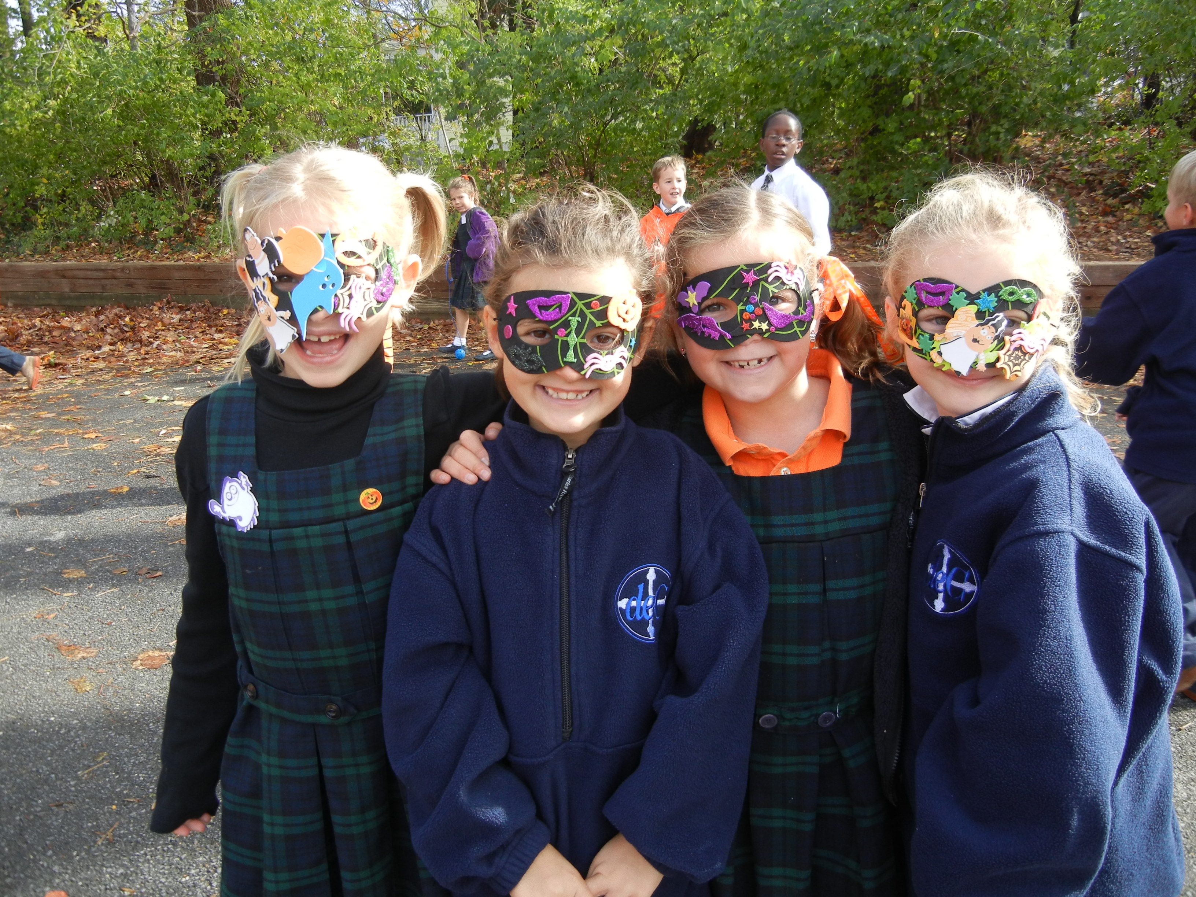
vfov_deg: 46.8
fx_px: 1037
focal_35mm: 30
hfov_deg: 60.0
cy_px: 448
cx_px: 598
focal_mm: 5.4
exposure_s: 1/208
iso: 160
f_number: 3.5
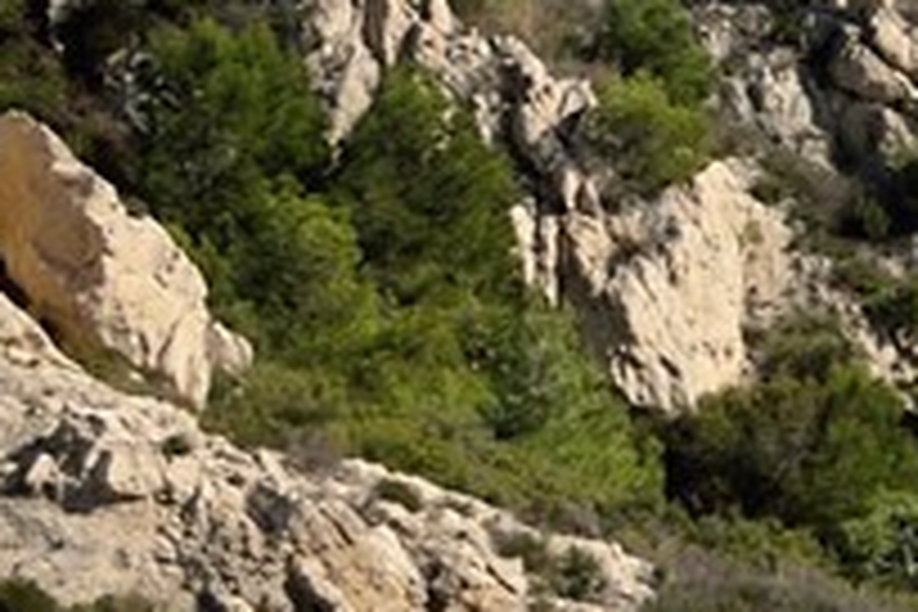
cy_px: 1161
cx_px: 3496
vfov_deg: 4.6
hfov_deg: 6.0
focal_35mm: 298
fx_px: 7598
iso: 200
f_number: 7.1
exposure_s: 1/500
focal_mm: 38
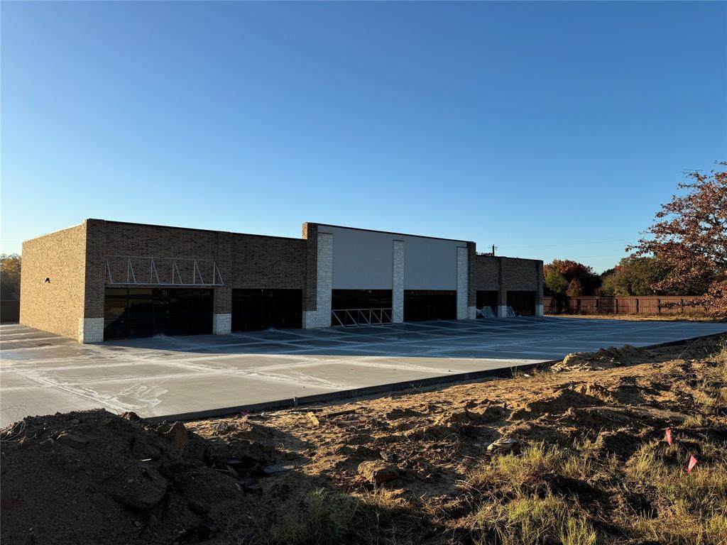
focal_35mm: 24
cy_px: 272
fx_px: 504
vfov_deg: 56.8
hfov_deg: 71.6
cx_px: 364
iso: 80
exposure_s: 1/3096
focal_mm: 6.76
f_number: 1.78
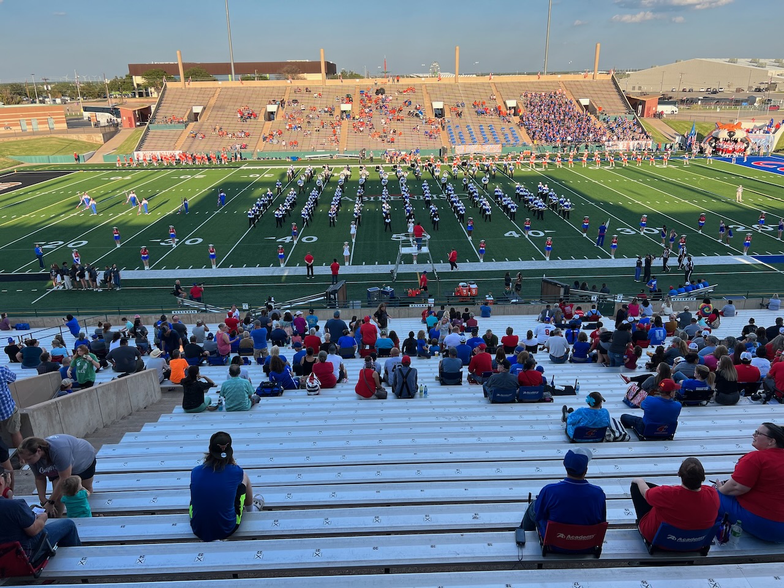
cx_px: 392
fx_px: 589
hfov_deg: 67.3
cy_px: 294
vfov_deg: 53.1
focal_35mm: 26
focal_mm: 5.7
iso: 50
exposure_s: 1/1431
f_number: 1.5
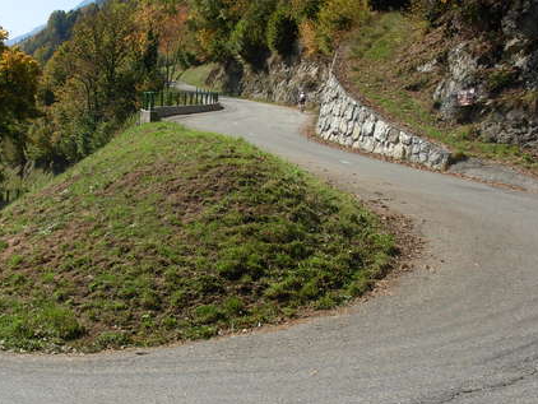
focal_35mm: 54
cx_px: 171
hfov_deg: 35.1
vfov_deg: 27.1
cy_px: 205
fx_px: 840
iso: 79
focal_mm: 6.3
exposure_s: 1/418
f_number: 4.9
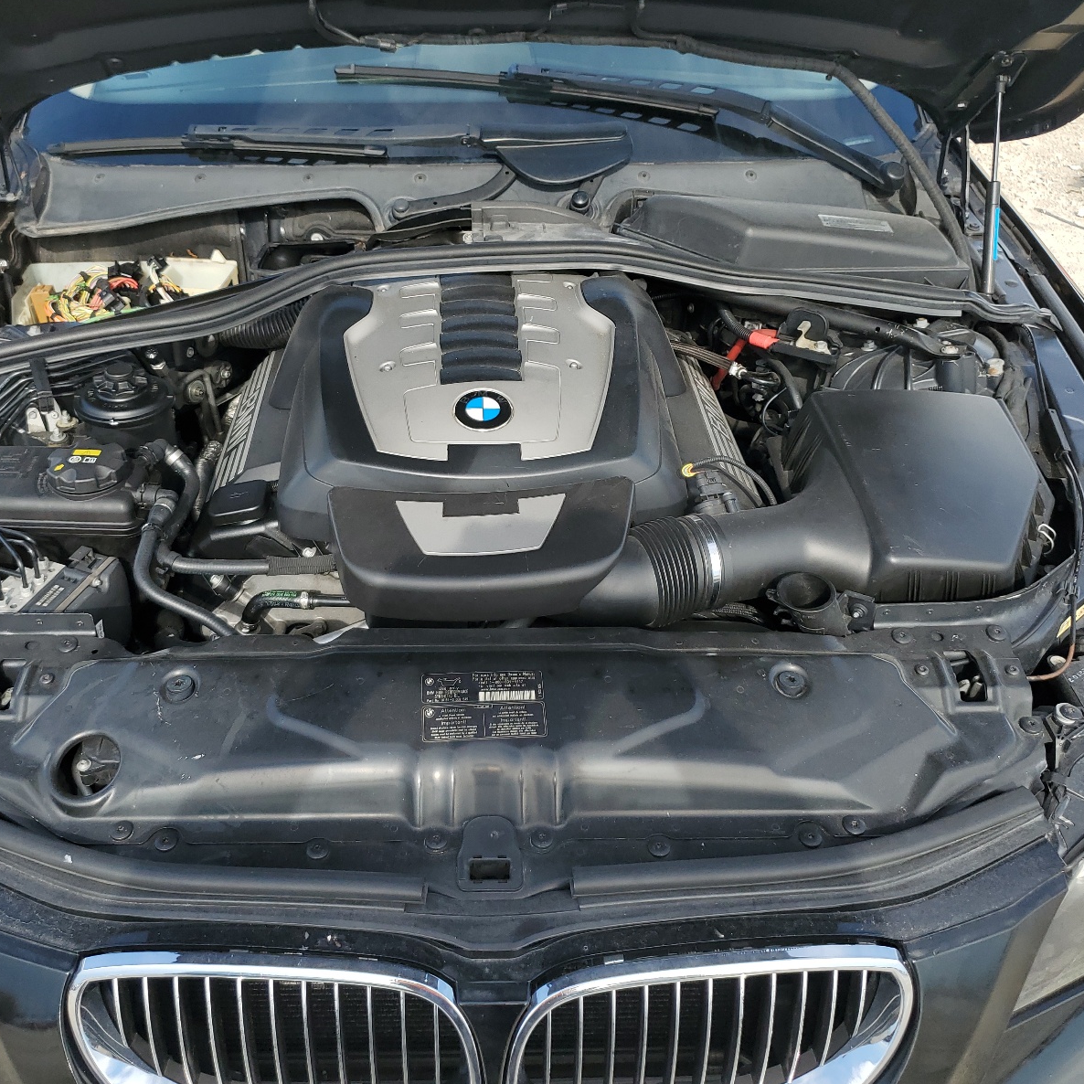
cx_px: 491
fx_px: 1098
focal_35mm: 31
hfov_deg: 52.5
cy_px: 537
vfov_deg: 52.5
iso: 50
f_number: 1.5
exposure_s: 1/1111
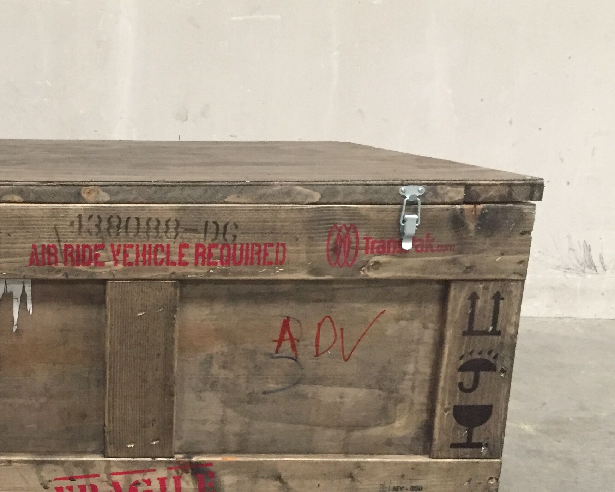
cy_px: 393
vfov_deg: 28.0
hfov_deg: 33.9
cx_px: 91
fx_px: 965
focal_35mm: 53
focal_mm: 4.15
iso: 250
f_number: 2.2
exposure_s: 1/17
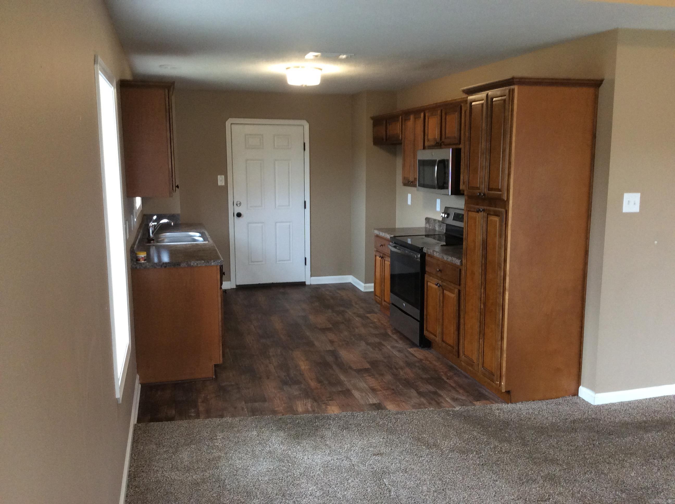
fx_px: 623
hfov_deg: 56.9
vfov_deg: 44.1
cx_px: 338
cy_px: 252
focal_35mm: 32
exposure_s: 1/24
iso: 100
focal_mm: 3.3
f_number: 2.4
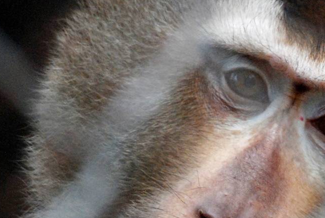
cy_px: 136
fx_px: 8981
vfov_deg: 1.4
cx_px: 312
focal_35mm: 994
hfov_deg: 2.1
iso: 1600
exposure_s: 1/160
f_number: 5.6
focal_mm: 270
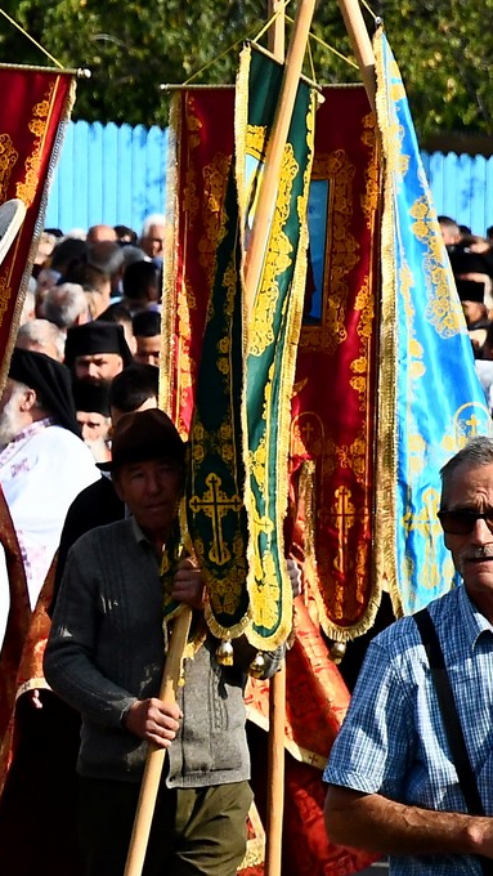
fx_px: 4806
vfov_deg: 10.4
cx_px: -189
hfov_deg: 5.8
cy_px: 368
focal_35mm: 207
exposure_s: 1/6400
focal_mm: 75
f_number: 5
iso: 1000
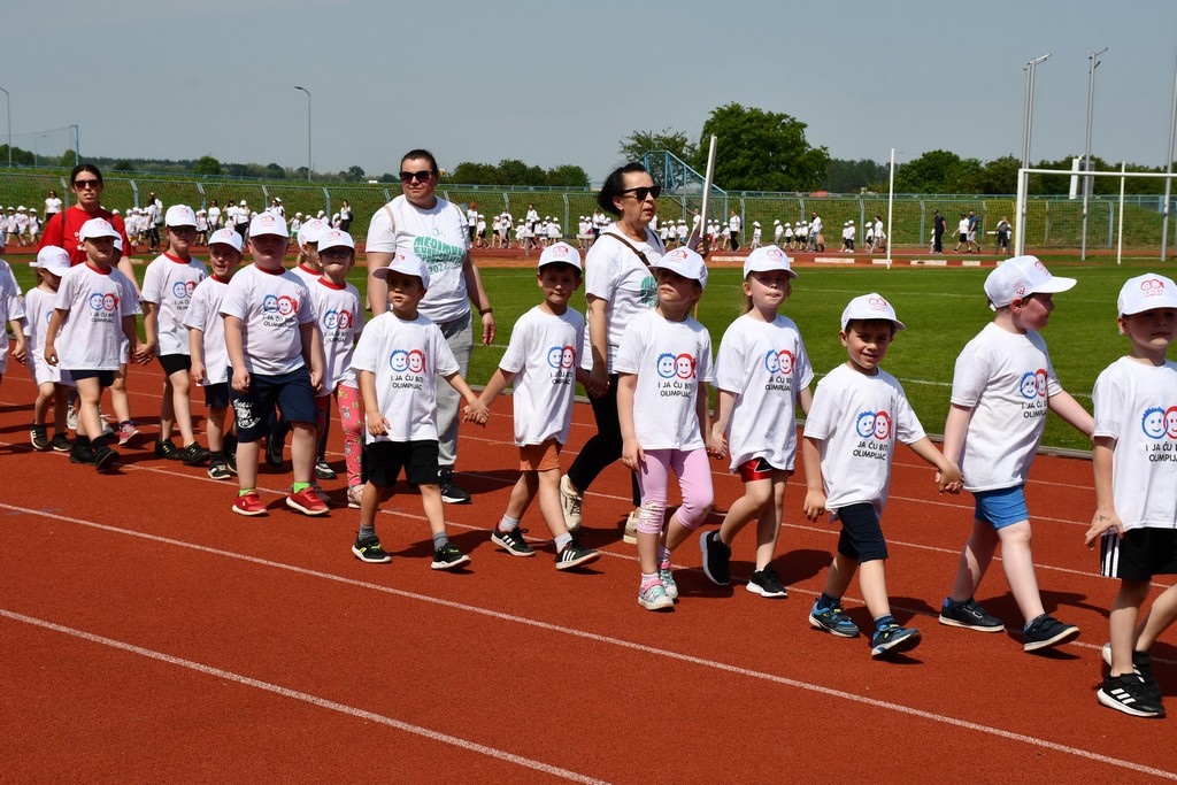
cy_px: 392
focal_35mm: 63
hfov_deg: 31.9
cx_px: 588
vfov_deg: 21.6
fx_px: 2060
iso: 100
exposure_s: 1/400
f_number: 10
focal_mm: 42
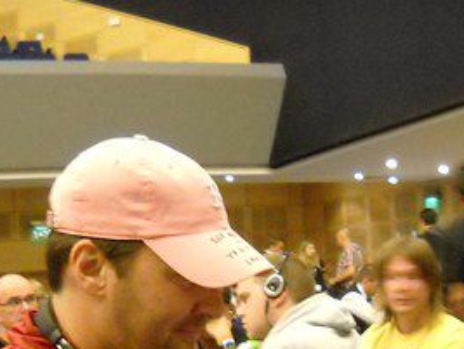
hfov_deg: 21.3
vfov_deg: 15.7
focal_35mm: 92
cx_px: 205
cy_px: 387
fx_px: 1235
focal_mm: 6.72
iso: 800
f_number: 3.1
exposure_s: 1/12
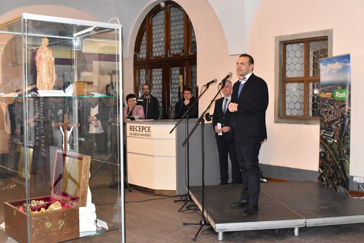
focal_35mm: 42
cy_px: 122
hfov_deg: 46.4
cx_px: 182
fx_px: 425
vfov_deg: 31.9
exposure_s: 1/60
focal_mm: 28
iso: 6400
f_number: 8
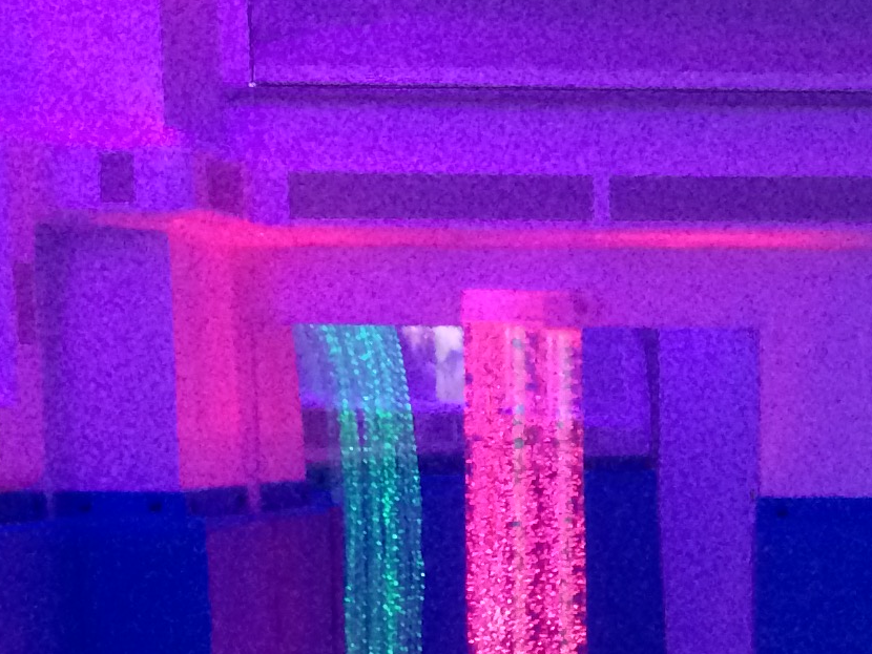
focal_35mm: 114
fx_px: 2873
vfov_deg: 12.7
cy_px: 793
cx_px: 1164
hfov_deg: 16.3
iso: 320
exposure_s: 1/20
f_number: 2.2
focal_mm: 4.15
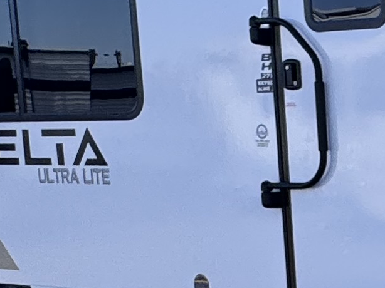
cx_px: 764
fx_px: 1023
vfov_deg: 15.8
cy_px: 261
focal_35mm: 92
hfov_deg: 16.4
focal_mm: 2.22
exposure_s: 1/932
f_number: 2.2
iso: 50
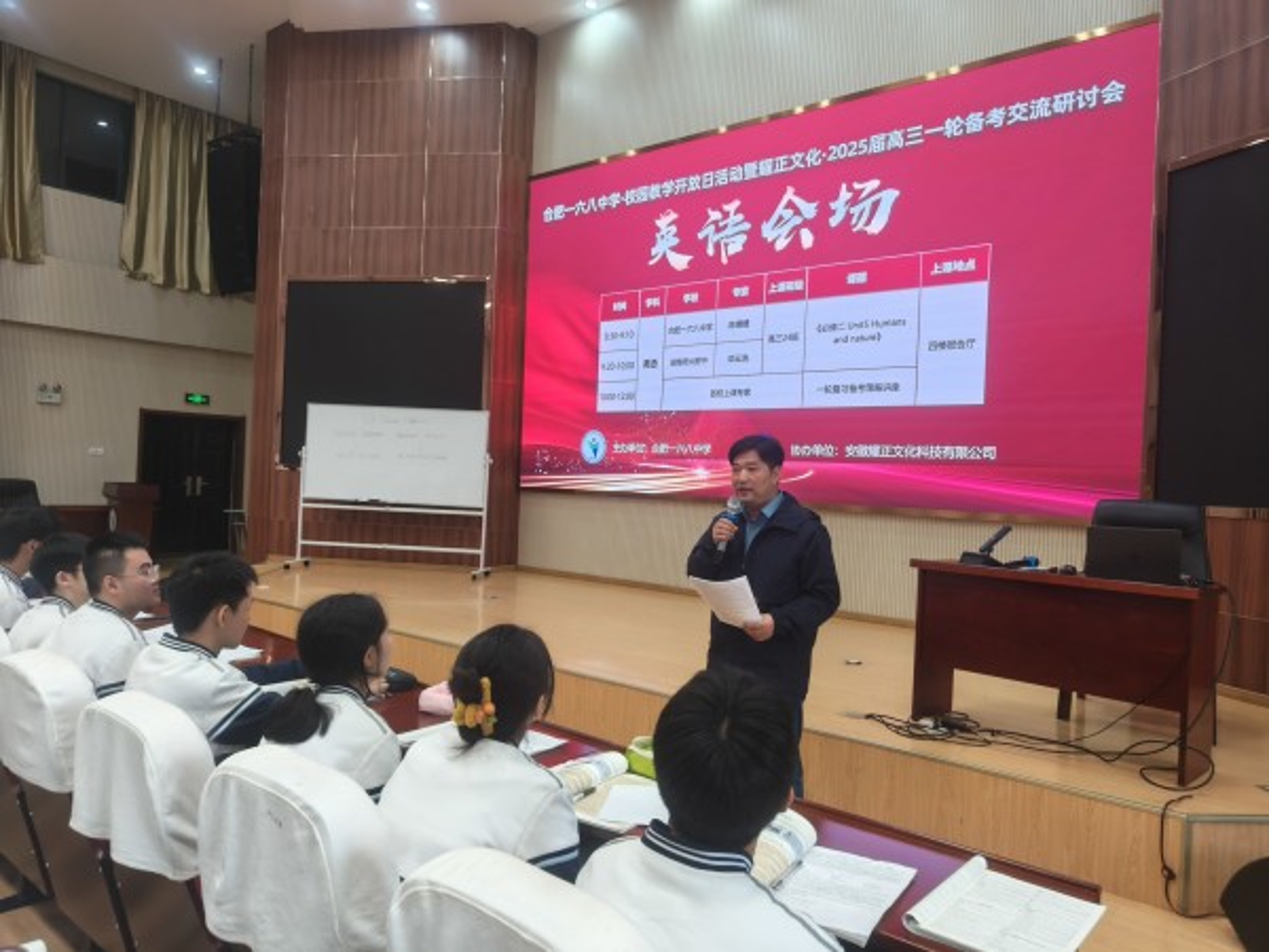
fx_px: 880
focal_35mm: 24
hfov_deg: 71.6
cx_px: 634
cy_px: 476
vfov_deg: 56.8
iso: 125
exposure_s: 1/65
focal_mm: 5.59
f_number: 1.8
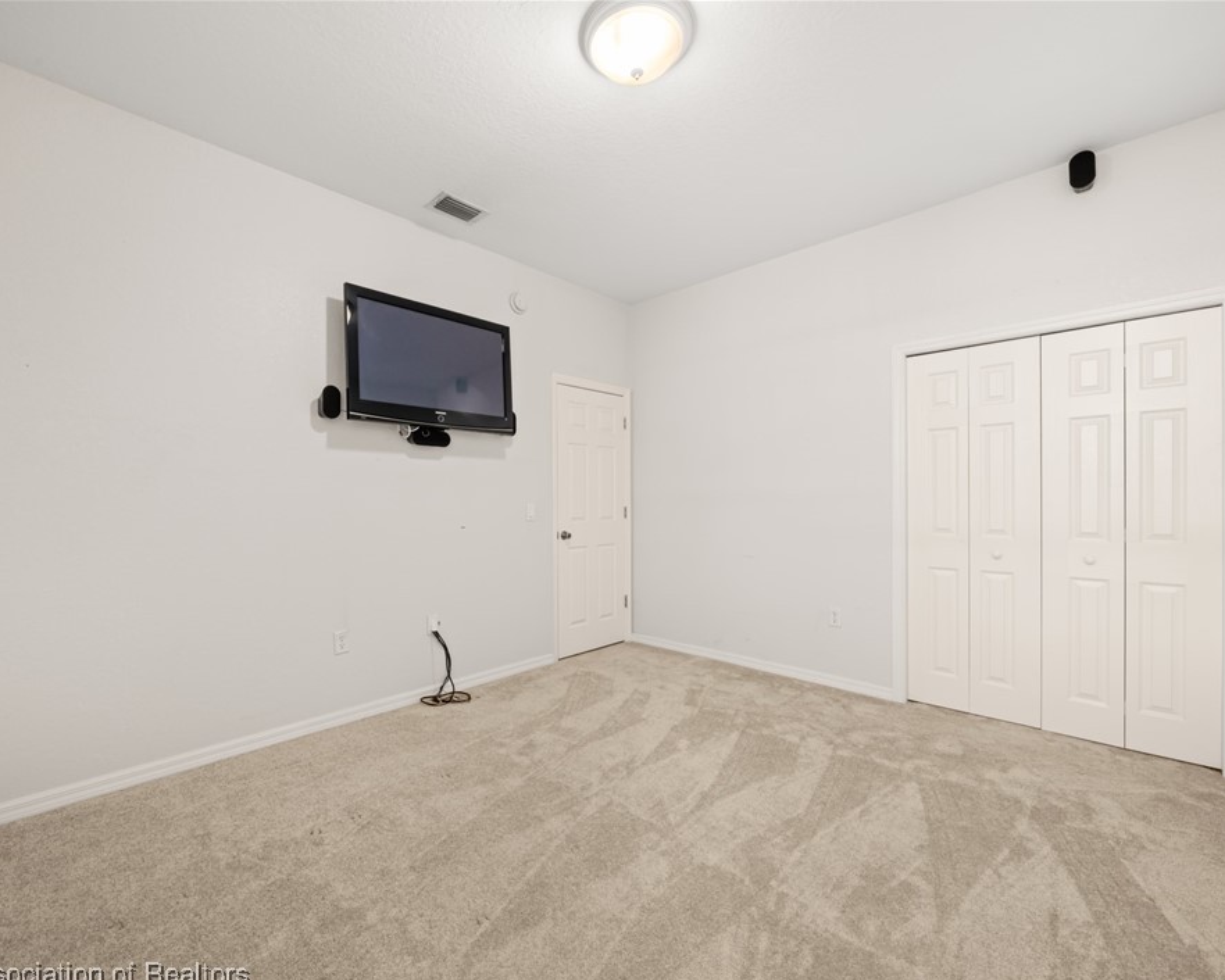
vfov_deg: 84.0
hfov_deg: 96.7
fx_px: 544
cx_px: 574
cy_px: 500
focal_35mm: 15
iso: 400
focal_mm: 13
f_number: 11
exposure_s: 1/2.5
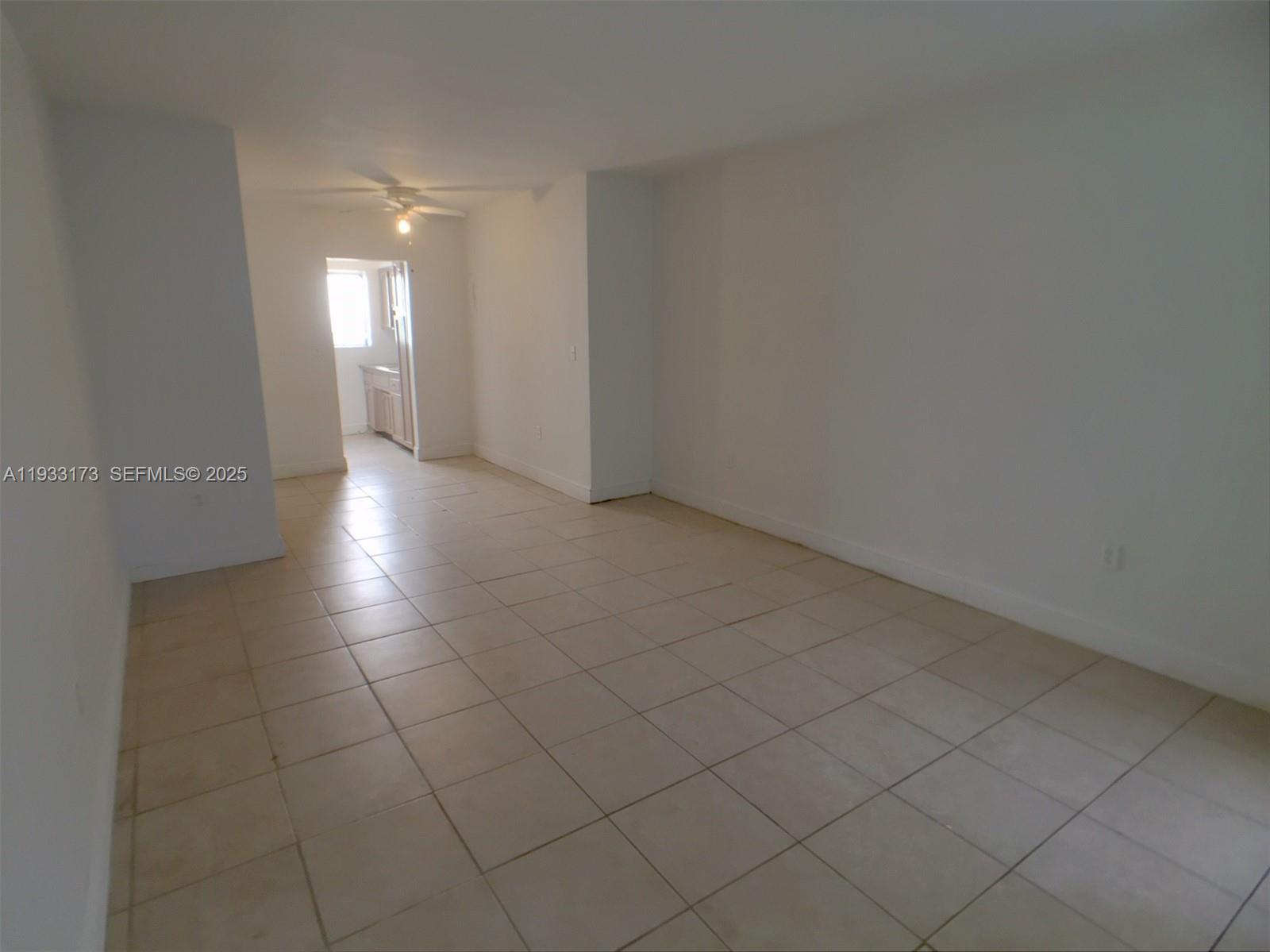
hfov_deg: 61.7
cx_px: 635
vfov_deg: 48.2
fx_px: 1064
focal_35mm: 29
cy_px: 476
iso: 40
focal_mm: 4.15
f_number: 2.2
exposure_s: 1/40
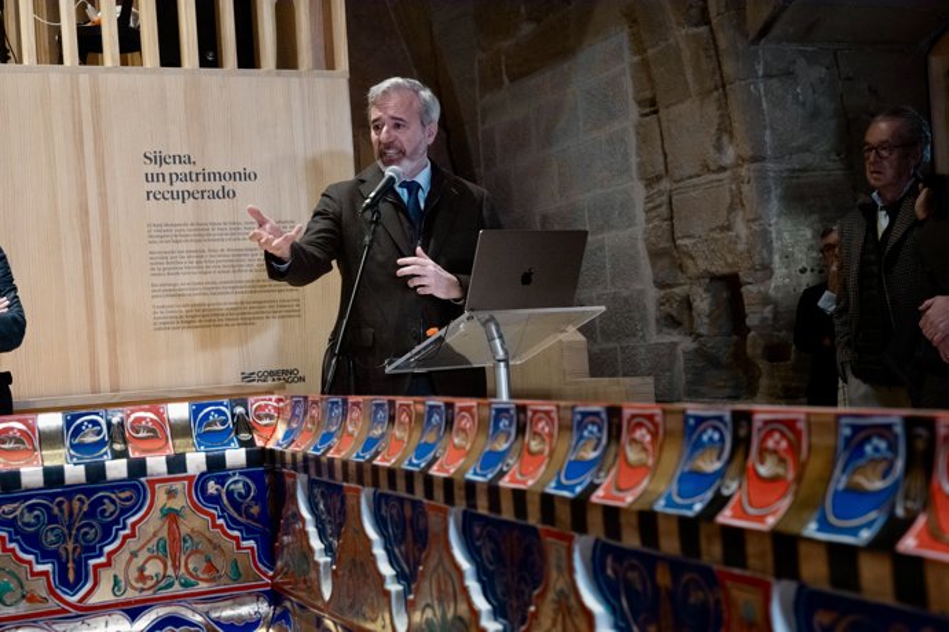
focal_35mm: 53
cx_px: 474
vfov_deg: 25.5
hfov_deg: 37.5
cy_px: 316
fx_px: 1397
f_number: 8
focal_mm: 53
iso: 6400
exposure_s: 1/100
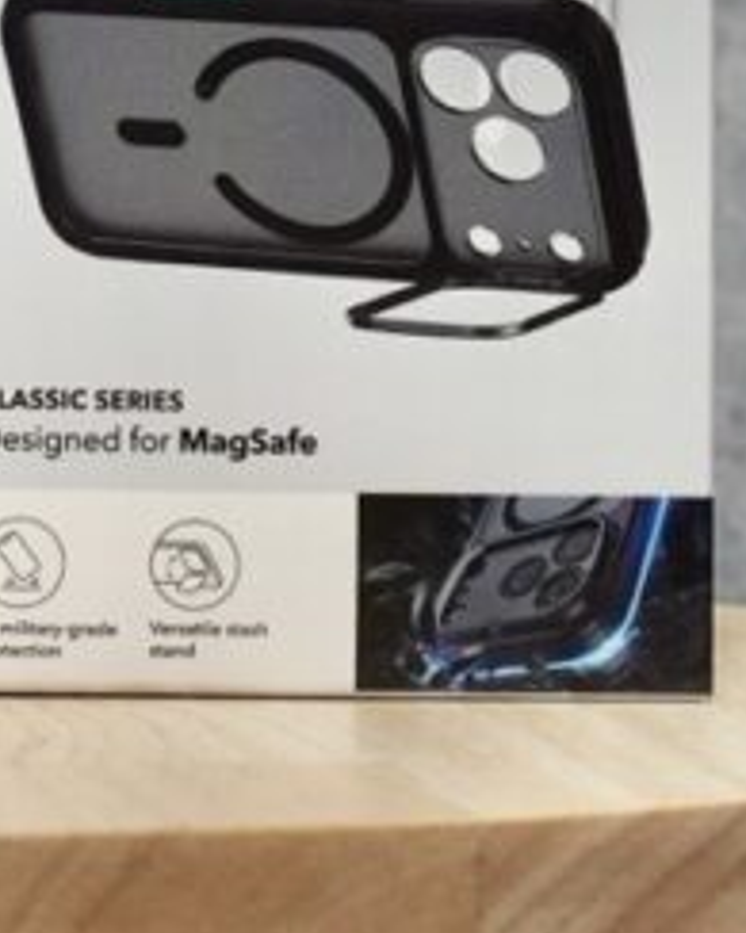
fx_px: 5716
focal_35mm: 207
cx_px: -203
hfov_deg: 7.4
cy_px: -147
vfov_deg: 9.2
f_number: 5.6
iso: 1600
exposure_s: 1/60
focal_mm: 35
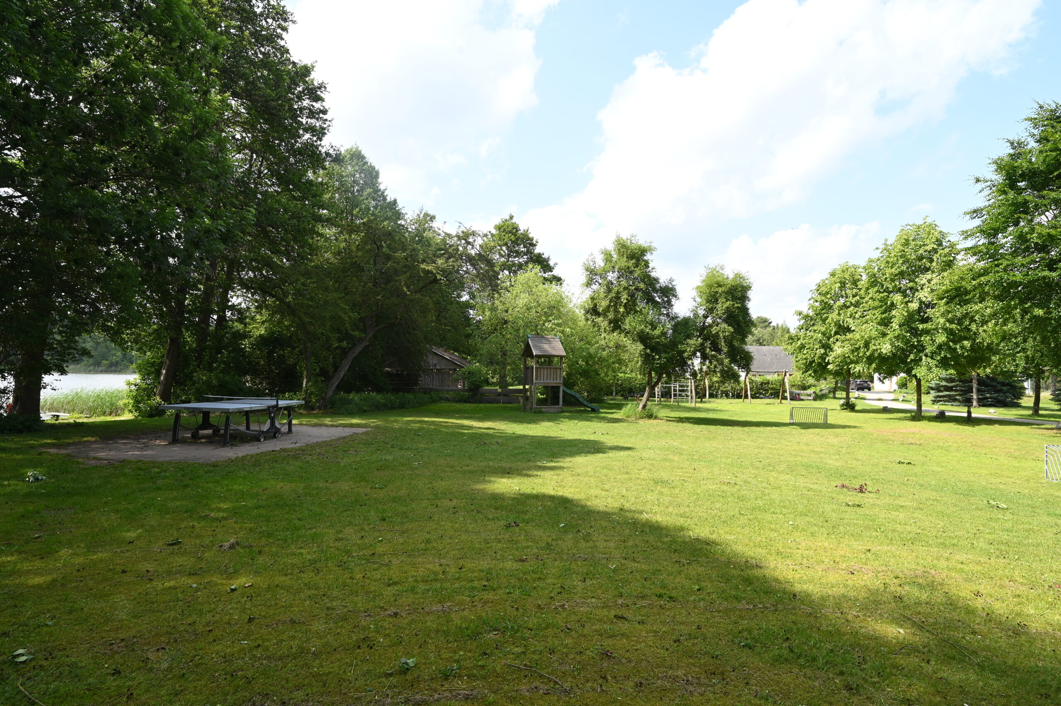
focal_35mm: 18
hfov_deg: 90.0
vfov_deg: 67.3
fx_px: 530
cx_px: 530
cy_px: 353
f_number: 8
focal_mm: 18
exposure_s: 1/160
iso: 160
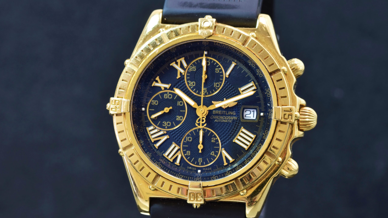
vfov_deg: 8.5
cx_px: 194
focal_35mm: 142
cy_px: 124
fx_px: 1461
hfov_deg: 15.1
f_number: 11
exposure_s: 1/1.6
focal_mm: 90
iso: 100
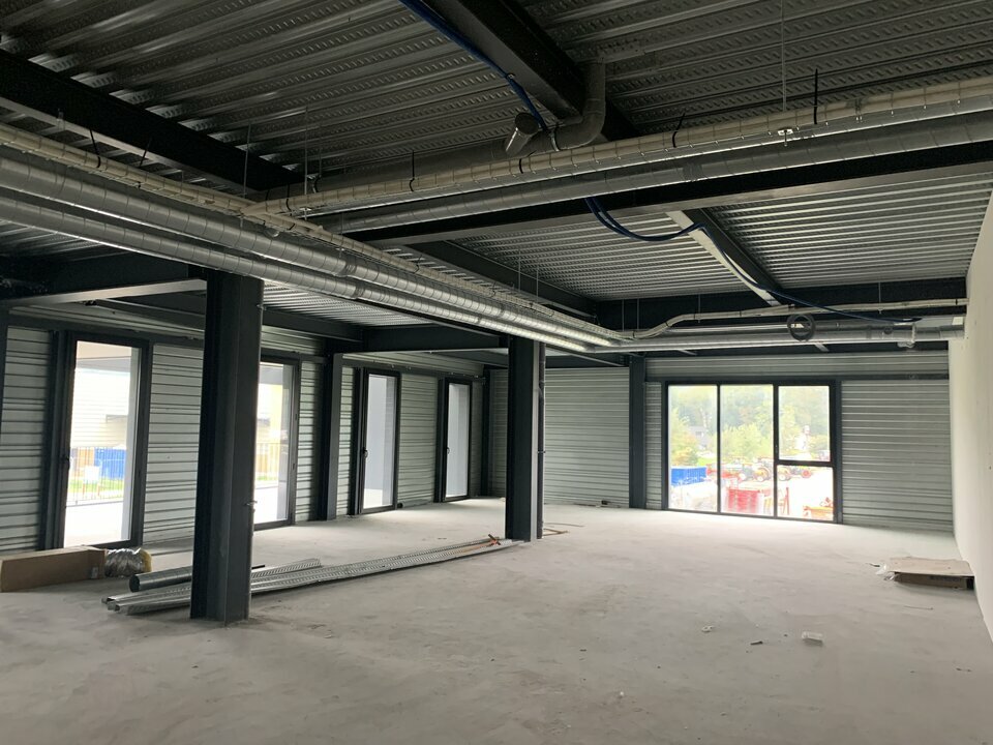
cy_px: 372
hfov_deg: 67.3
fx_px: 746
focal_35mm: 26
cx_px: 496
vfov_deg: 53.1
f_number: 1.8
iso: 320
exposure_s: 1/60
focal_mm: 4.25
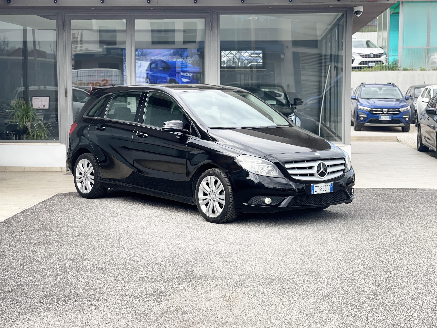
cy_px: 166
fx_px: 821
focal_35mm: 65
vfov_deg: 22.6
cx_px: 217
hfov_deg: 29.8
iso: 32
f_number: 2.2
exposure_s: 1/121
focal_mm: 7.5
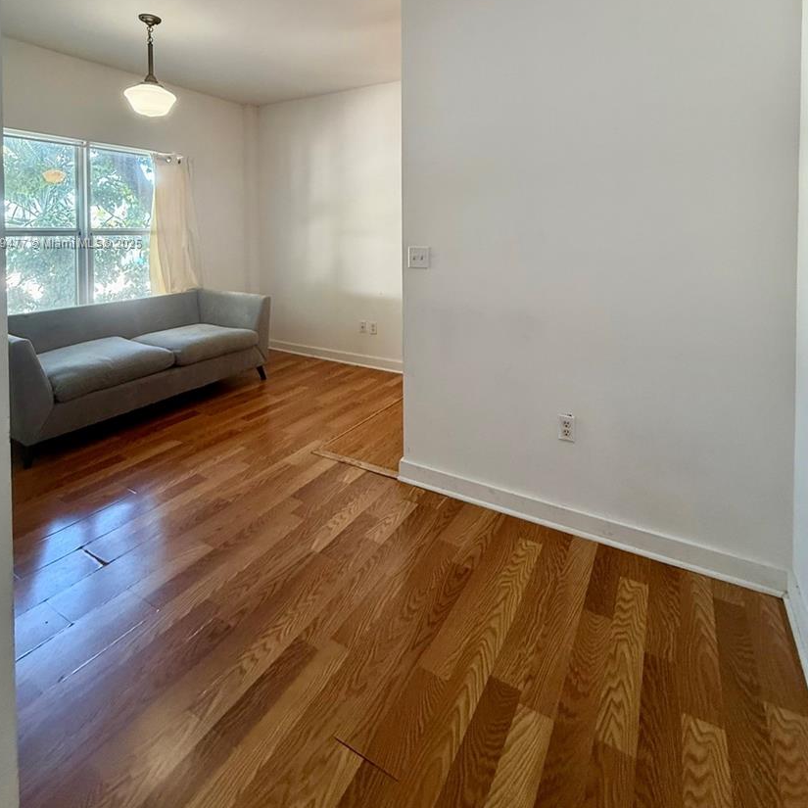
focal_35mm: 18
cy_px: 244
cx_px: 403
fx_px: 475
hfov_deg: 80.7
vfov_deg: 77.0
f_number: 2.2
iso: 200
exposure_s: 1/60
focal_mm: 2.22
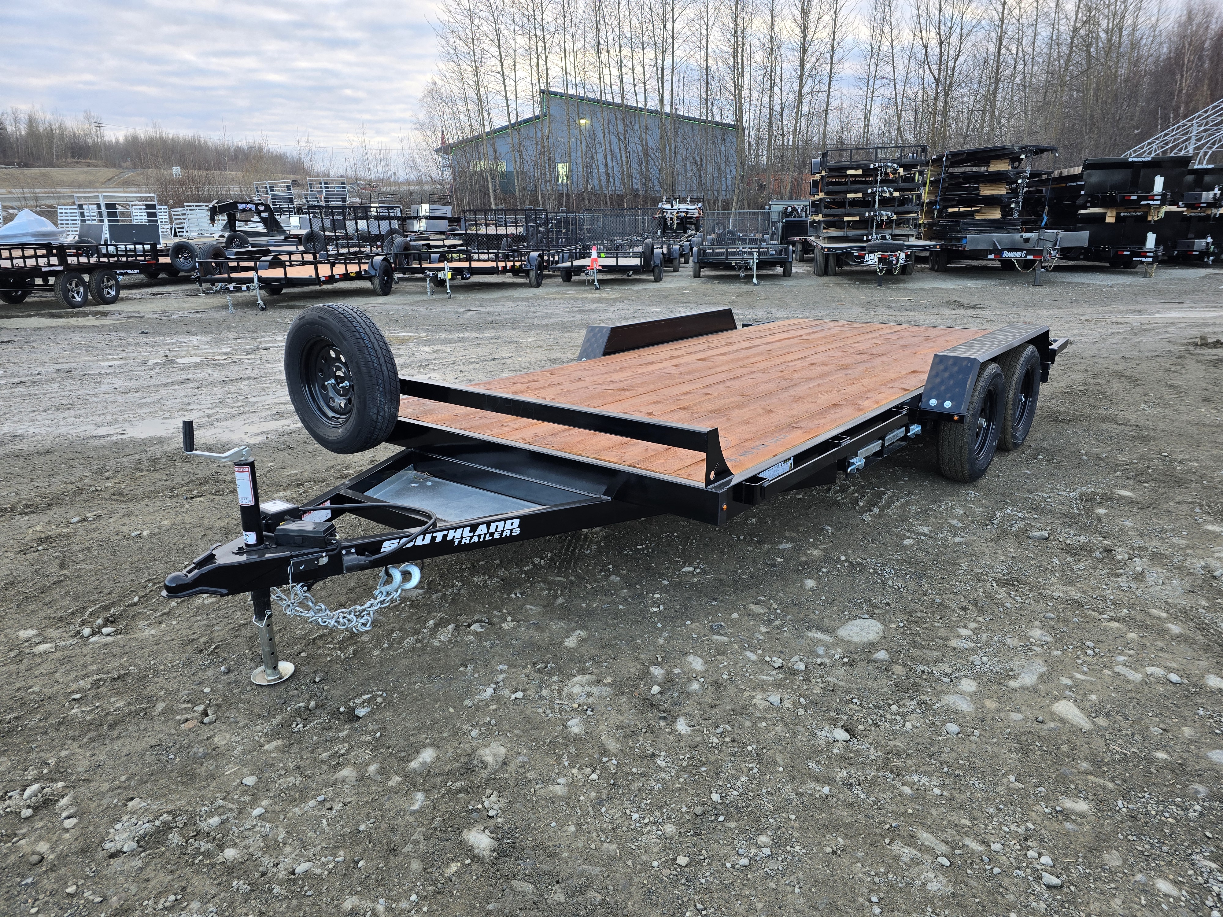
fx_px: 813
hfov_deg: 73.9
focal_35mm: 23
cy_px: 458
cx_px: 612
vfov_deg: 58.9
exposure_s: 1/180
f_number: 1.7
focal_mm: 6.3
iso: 80
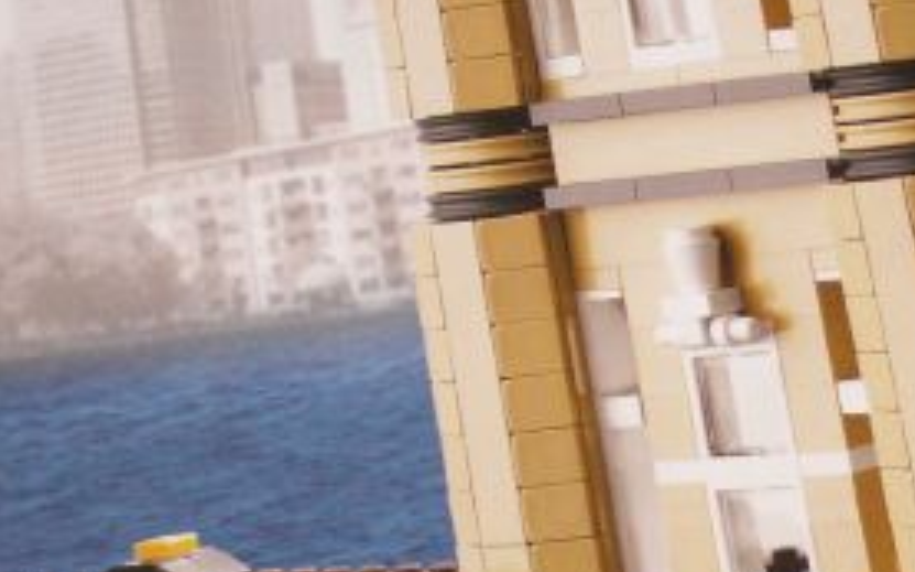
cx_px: 1103
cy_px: 661
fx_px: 4039
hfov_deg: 12.6
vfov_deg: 8.0
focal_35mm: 162
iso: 160
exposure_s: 1/125
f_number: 3.2
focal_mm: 8.79
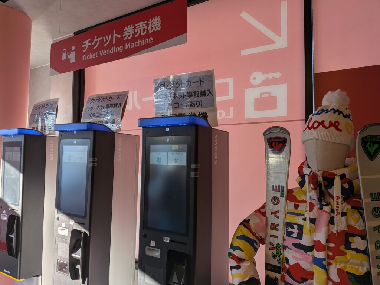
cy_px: 142
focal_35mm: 24
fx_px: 263
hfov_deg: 71.6
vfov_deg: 56.8
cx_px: 190
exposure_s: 1/949
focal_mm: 4.53
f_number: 1.7
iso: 25
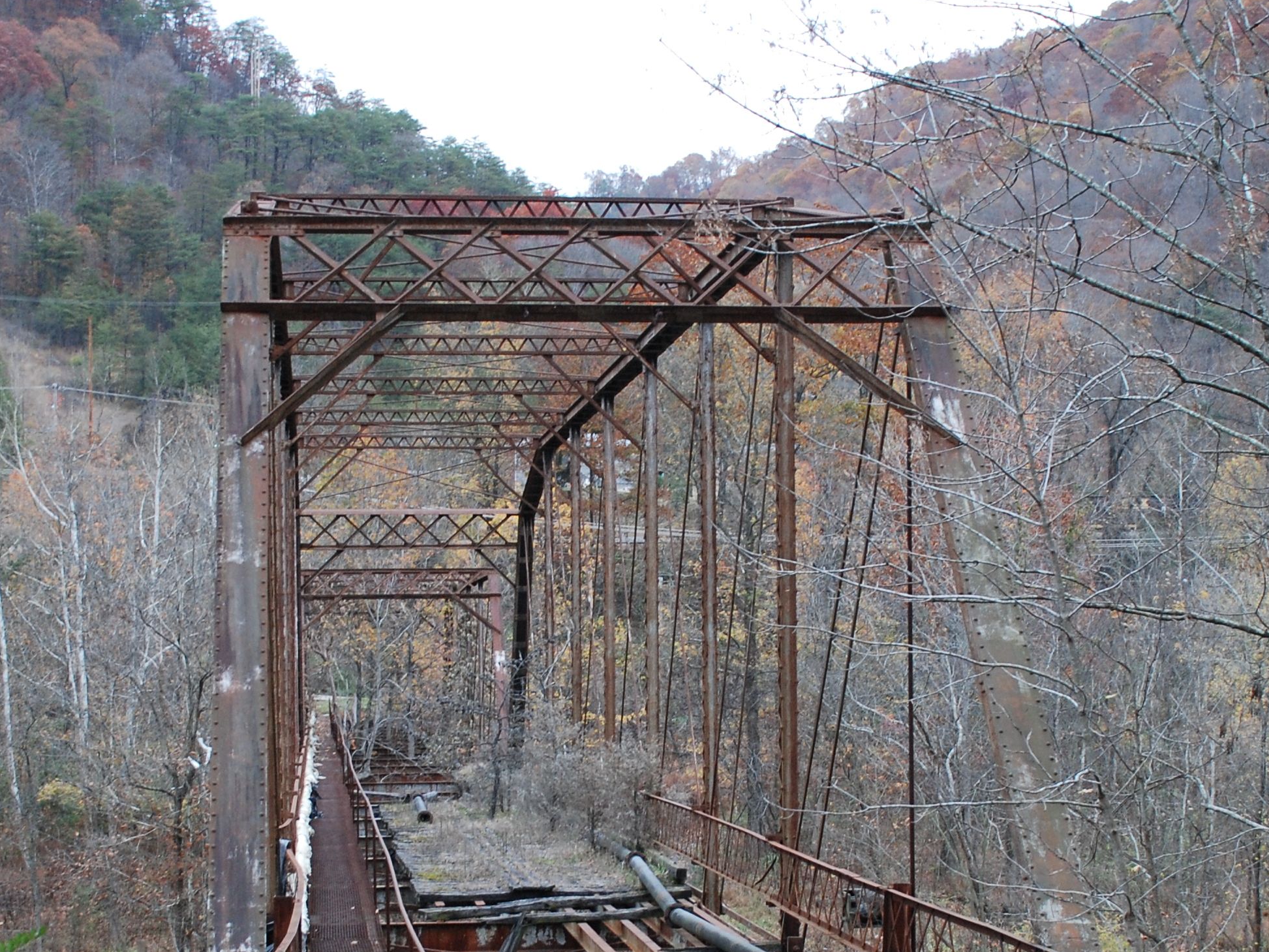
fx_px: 2530
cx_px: 636
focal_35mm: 69
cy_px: 683
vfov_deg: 21.2
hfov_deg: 28.2
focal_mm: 24
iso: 400
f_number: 4
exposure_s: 1/60
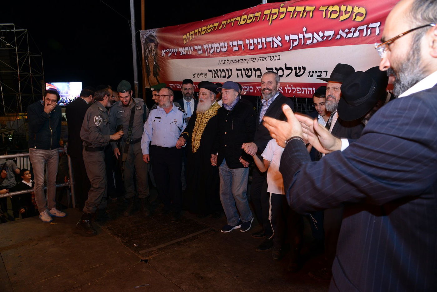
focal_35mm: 24
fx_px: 291
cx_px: 218
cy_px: 146
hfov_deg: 73.7
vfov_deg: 53.2
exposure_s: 1/100
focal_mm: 24
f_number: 6.3
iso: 1250
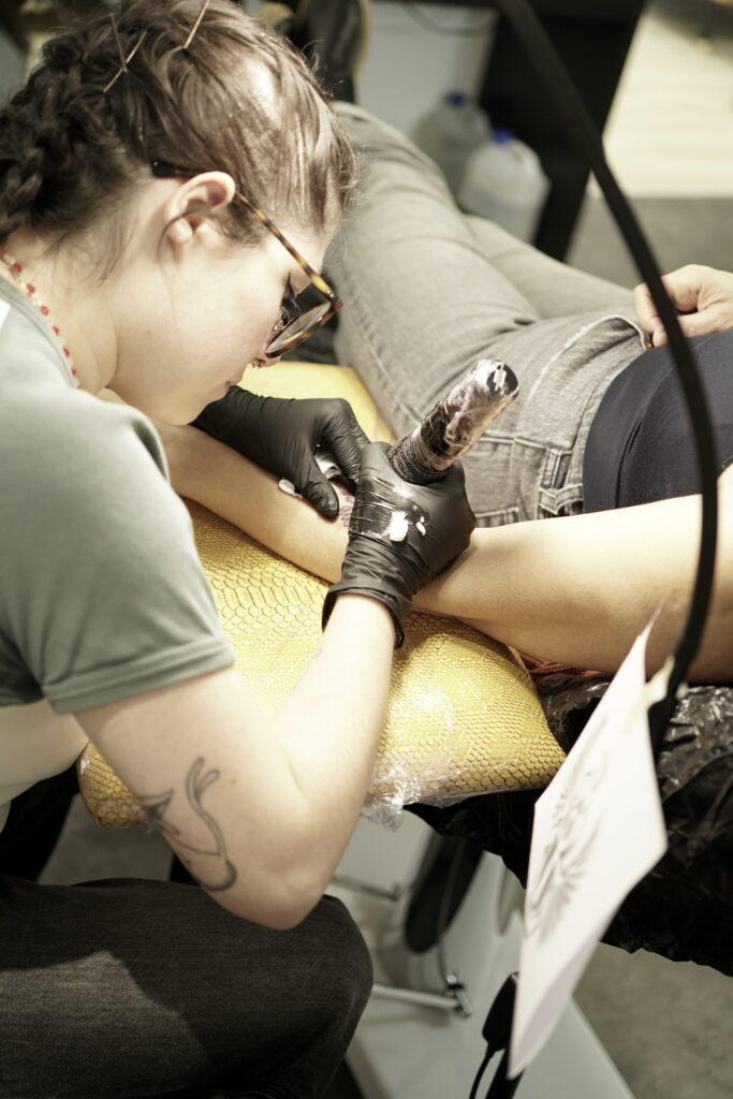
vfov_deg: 39.6
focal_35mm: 50
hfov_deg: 27.0
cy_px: 550
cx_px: 366
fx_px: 1526
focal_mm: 50
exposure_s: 1/50
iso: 1600
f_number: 2.8
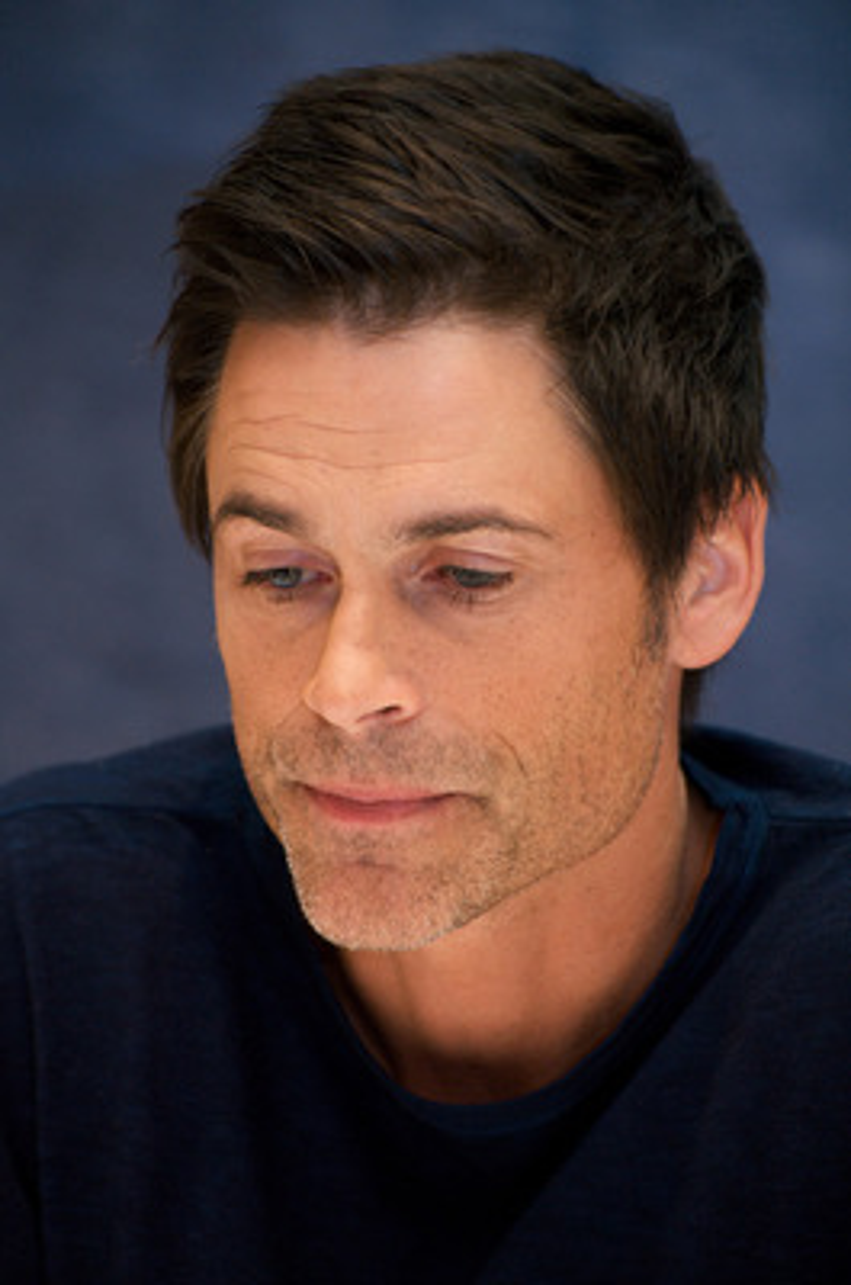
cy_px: 642
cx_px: 426
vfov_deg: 12.5
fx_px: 5876
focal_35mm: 165
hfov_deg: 8.3
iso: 2000
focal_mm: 165
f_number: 5.6
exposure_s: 1/60
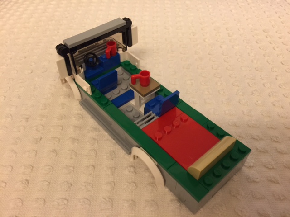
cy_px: 108
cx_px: 145
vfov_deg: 48.2
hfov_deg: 61.7
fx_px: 243
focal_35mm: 29
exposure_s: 1/10
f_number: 2.2
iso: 100
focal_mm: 4.15
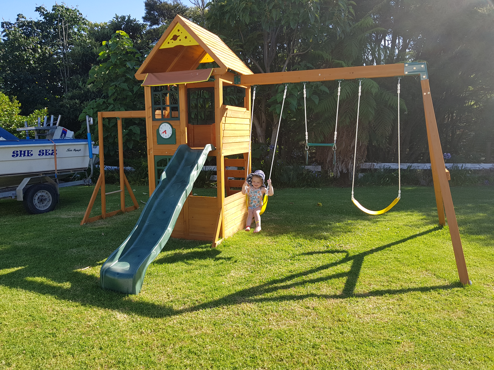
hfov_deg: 67.3
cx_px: 247
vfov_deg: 53.1
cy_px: 185
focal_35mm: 26
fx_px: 371
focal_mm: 4.2
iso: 40
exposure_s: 1/964
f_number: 1.7
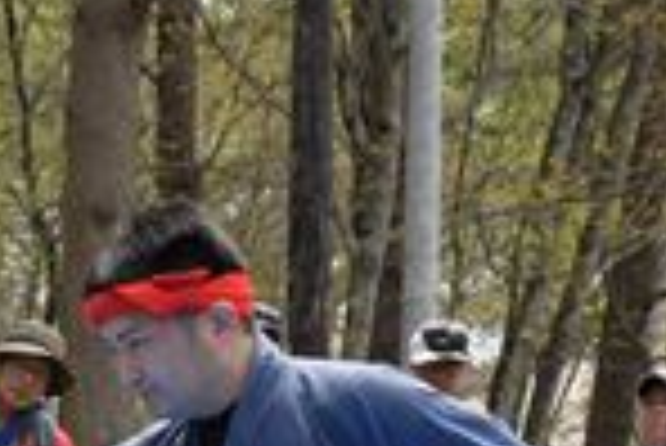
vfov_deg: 4.7
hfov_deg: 6.9
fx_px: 5426
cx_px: -342
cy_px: 692
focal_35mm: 293
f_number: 14
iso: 2500
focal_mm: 58
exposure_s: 1/800
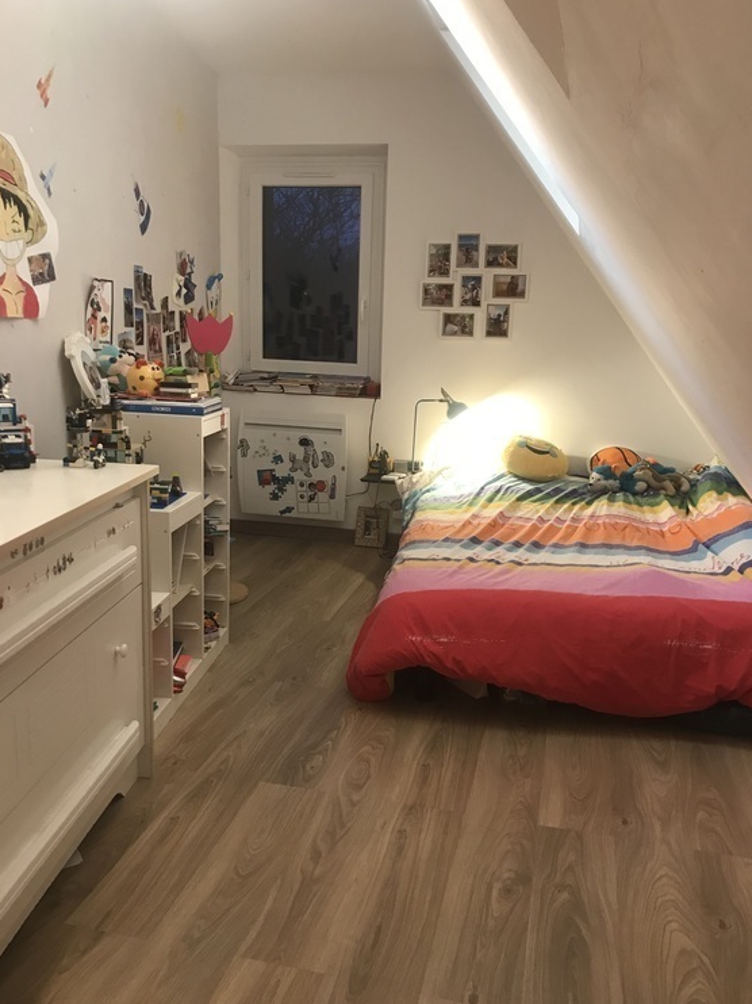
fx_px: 840
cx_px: 383
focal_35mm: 29
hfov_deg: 48.2
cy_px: 501
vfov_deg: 61.7
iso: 50
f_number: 1.8
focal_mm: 3.99
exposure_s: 1/17
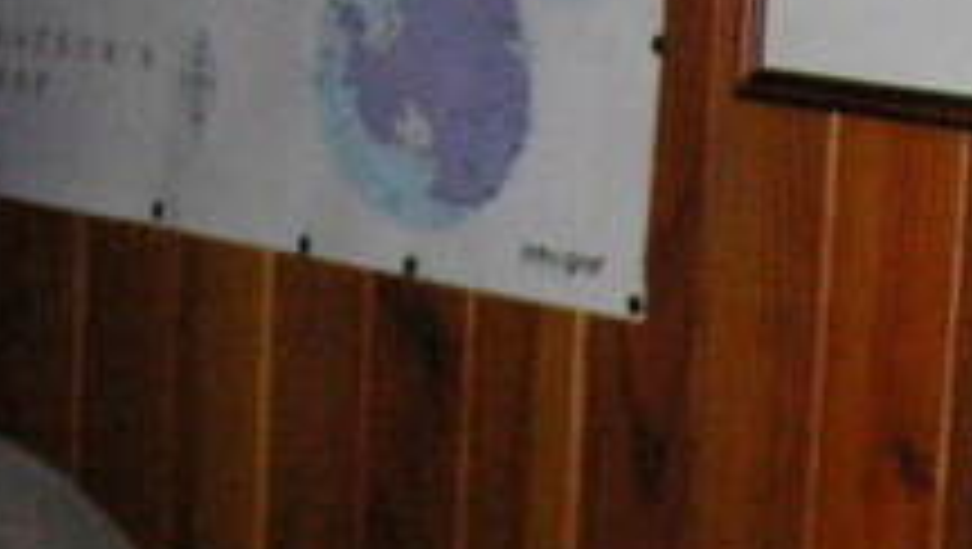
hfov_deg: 13.4
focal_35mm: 149
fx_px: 3844
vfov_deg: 8.1
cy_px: 702
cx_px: 1548
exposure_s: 1/45
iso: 160
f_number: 2.8
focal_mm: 6.1
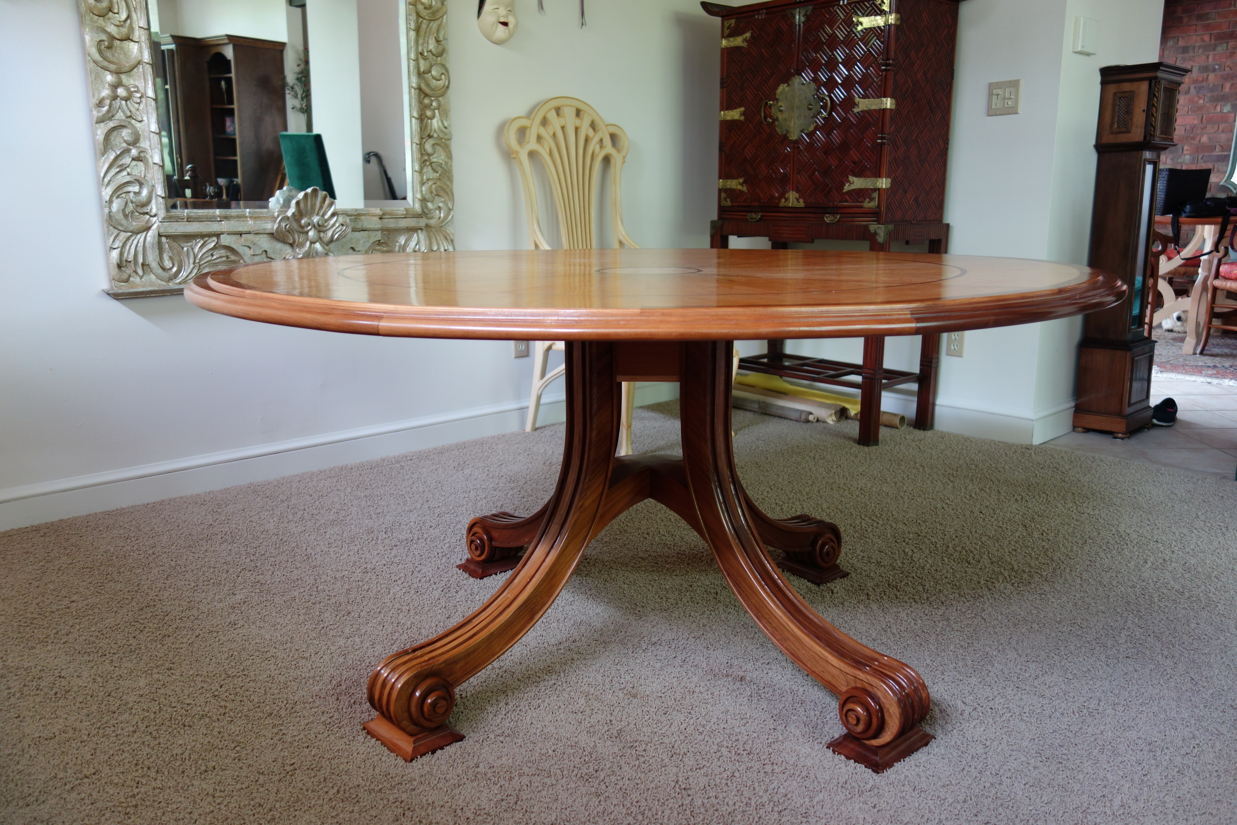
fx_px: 962
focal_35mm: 28
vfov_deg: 46.4
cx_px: 618
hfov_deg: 65.5
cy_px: 412
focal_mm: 10.4
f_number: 1.8
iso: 160
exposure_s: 1/30
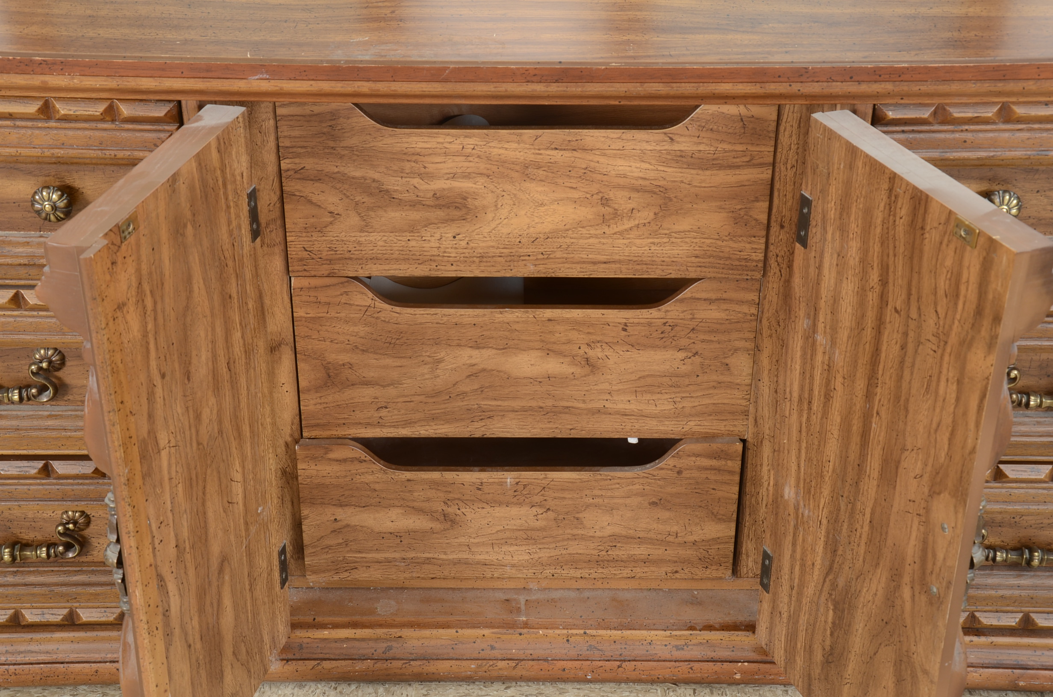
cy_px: 348
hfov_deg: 35.1
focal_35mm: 57
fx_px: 1664
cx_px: 526
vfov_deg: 23.7
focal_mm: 38
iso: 125
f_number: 9
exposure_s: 1/100
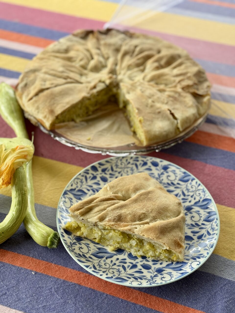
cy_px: 156
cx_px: 118
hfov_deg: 30.3
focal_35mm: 48
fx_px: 434
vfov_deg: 39.7
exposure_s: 1/211
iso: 64
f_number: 1.78
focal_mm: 6.76
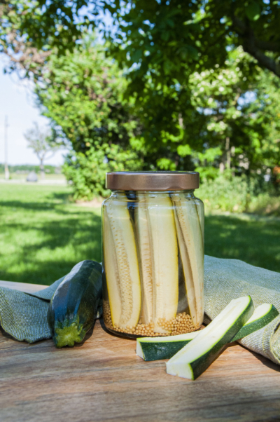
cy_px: 211
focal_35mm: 52
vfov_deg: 37.9
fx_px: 614
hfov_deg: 25.7
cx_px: 140
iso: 1000
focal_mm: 35
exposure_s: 1/500
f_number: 11
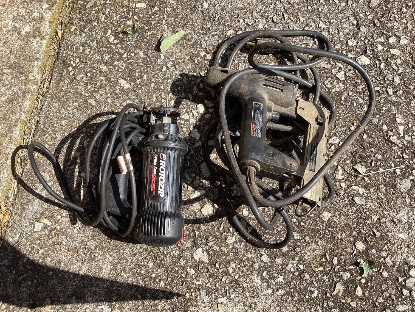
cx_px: 208
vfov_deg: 45.4
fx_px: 372
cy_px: 156
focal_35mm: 31
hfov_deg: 58.3
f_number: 2.4
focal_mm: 3.3
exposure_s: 1/754
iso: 25
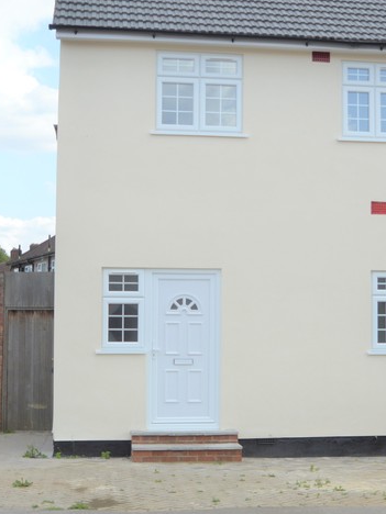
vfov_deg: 30.7
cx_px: 272
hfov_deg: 23.1
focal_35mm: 63
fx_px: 937
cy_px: 274
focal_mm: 20
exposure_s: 1/200
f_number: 7.1
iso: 100
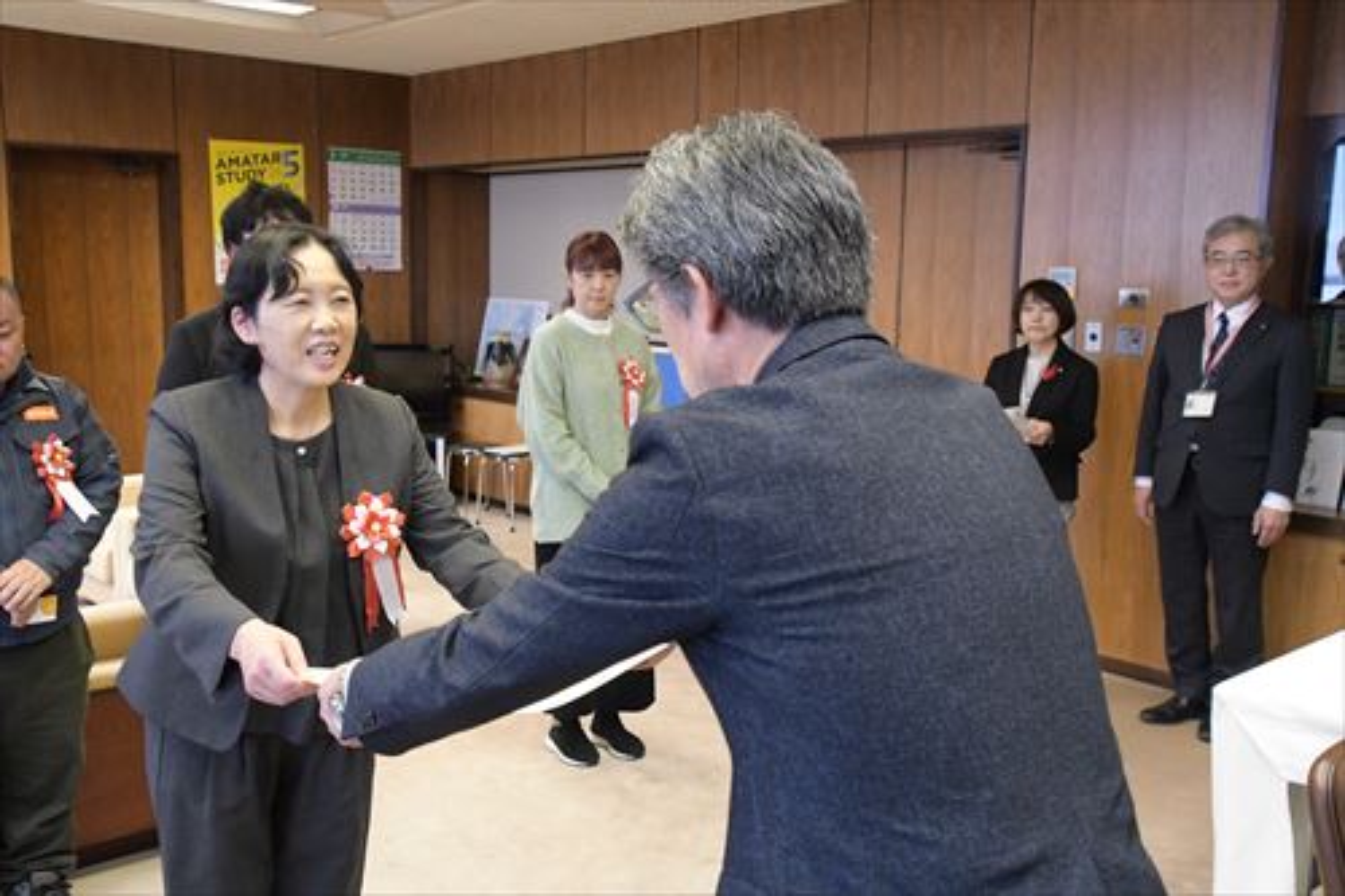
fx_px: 1344
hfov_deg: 53.1
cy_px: 448
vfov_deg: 36.8
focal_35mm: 36
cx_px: 672
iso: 5000
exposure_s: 1/125
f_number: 5.6
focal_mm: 24
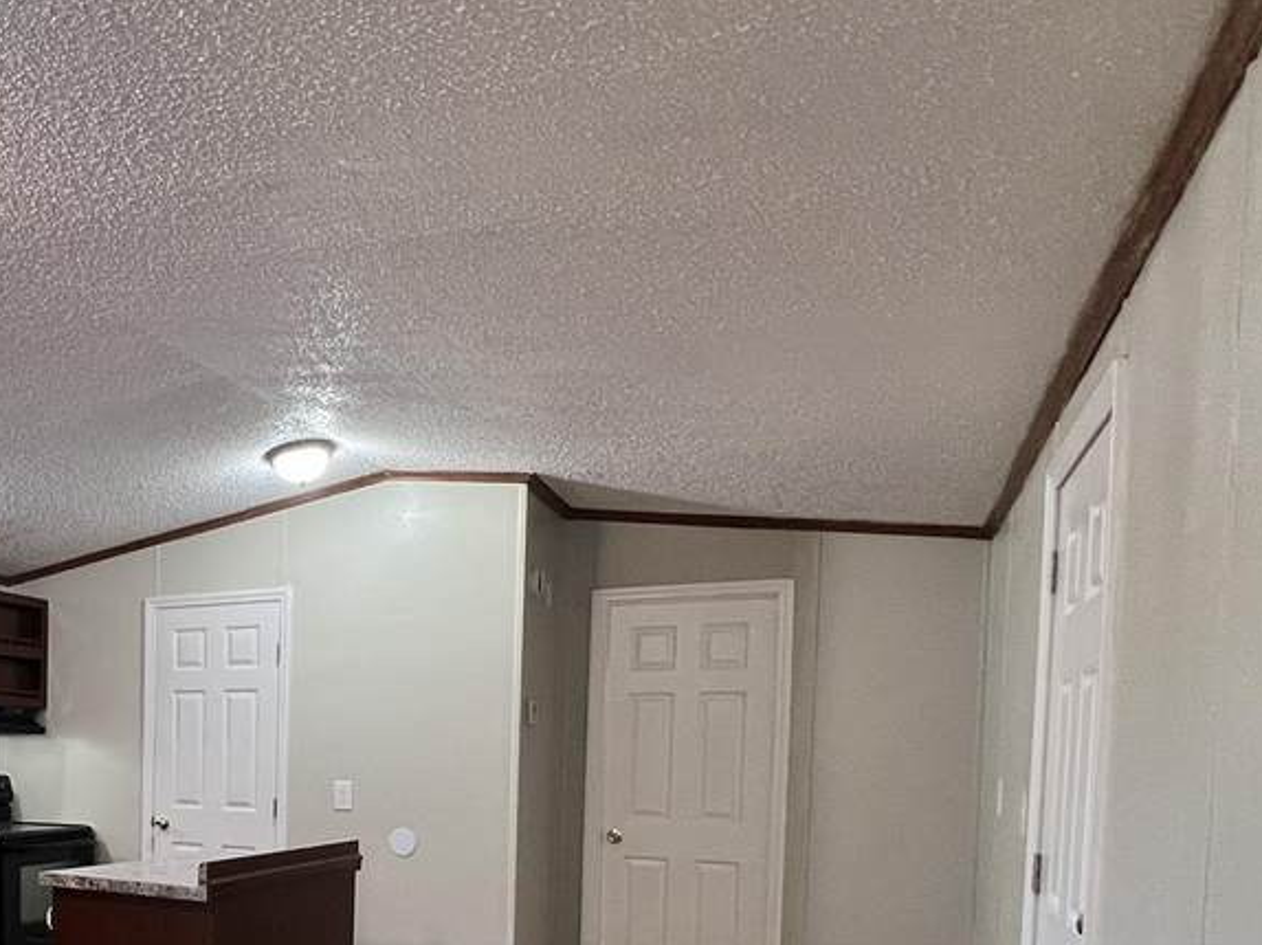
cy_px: 791
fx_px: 1057
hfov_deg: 53.5
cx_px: 114
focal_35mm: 29
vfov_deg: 45.1
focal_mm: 1.57
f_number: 1.8
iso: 200
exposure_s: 1/60
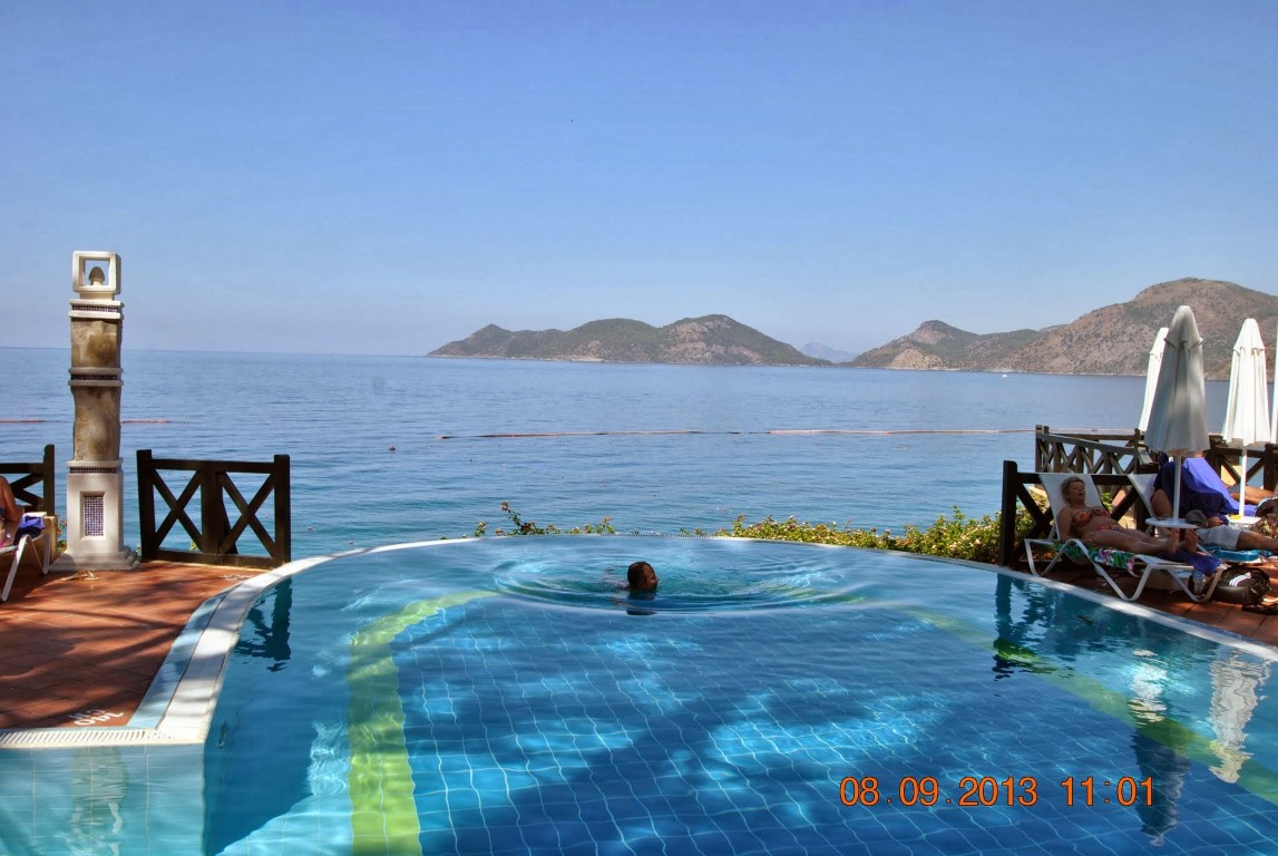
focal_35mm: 36
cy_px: 428
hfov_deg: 53.1
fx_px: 1280
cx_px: 639
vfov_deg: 37.0
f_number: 8
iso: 100
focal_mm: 24
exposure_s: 1/250
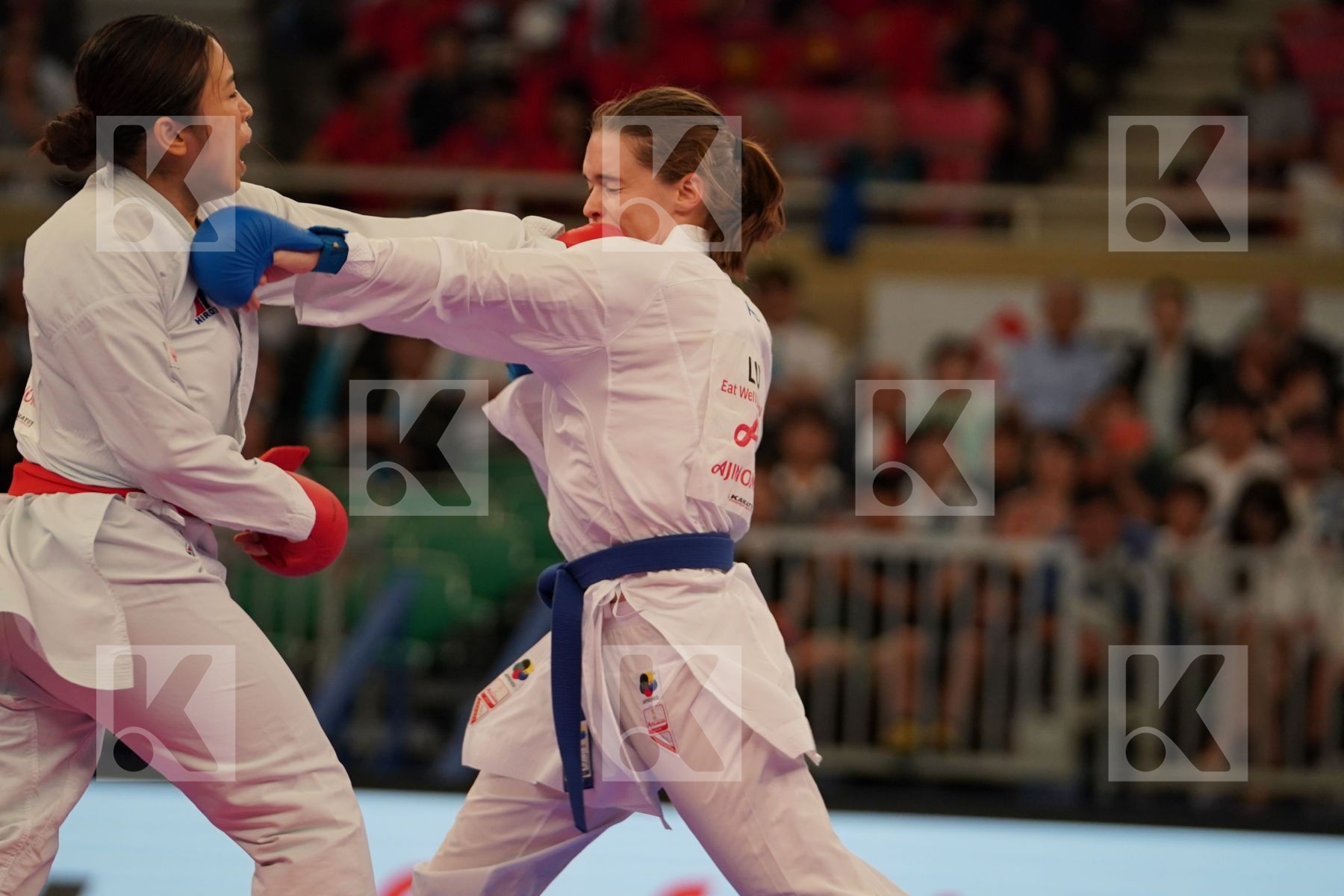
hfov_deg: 8.7
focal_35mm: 238
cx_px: 672
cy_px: 448
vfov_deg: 5.8
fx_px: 8885
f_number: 2.8
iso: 1250
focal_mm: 159
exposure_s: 1/1000
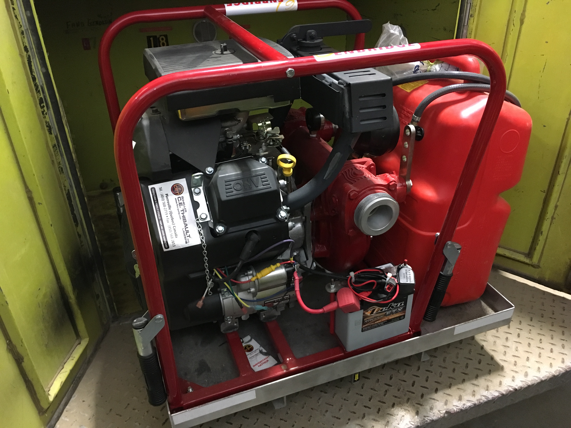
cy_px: 214
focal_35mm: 29
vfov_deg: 48.2
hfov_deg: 61.7
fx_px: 478
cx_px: 286
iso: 250
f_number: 2.2
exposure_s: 1/15
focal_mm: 4.15
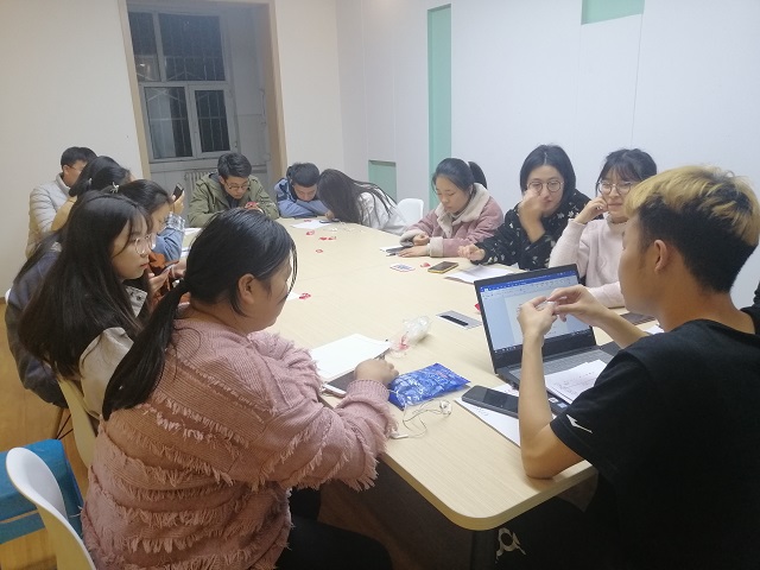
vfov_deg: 53.1
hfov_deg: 67.3
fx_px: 571
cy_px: 285
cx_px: 380
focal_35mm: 26
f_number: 2.2
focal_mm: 3.81
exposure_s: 1/33.3
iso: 160
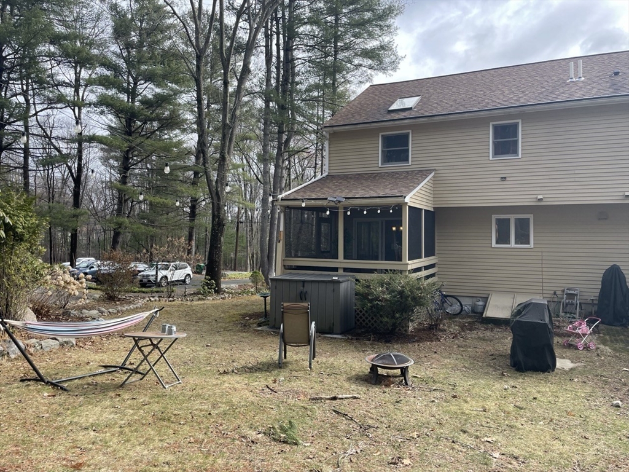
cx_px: 314
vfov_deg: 53.1
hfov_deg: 67.3
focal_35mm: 26
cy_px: 236
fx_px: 472
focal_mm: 4.2
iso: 32
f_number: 1.6
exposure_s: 1/997
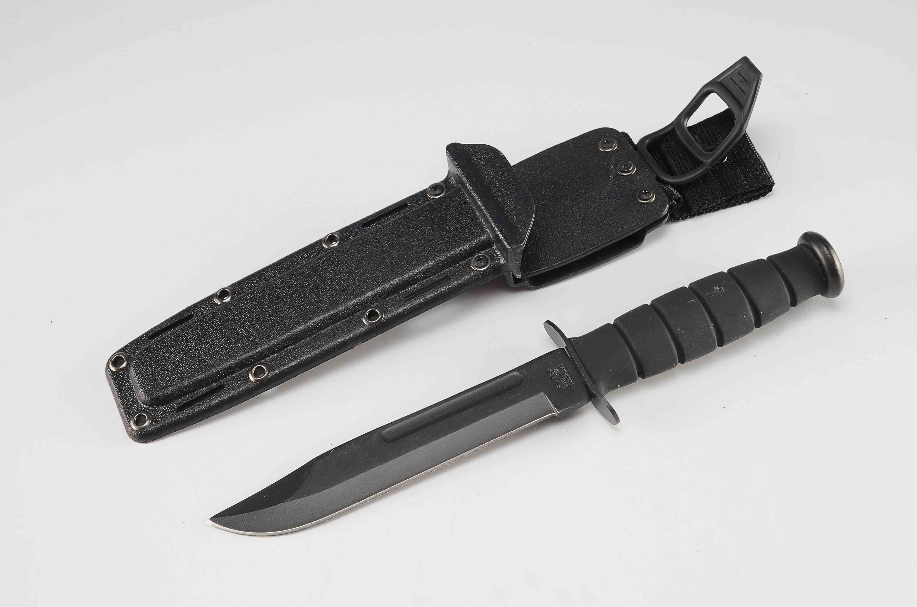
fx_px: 1335
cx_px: 458
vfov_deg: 25.6
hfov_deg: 37.9
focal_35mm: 52
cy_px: 304
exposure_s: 1/80
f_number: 10
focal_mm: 35
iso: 100
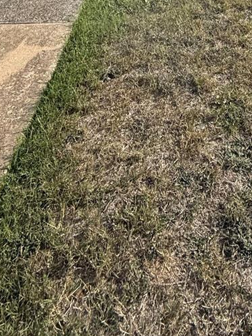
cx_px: 162
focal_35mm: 43
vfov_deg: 28.8
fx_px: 417
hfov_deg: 33.4
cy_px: -163
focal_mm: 2.22
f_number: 2.2
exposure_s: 1/1189
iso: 50
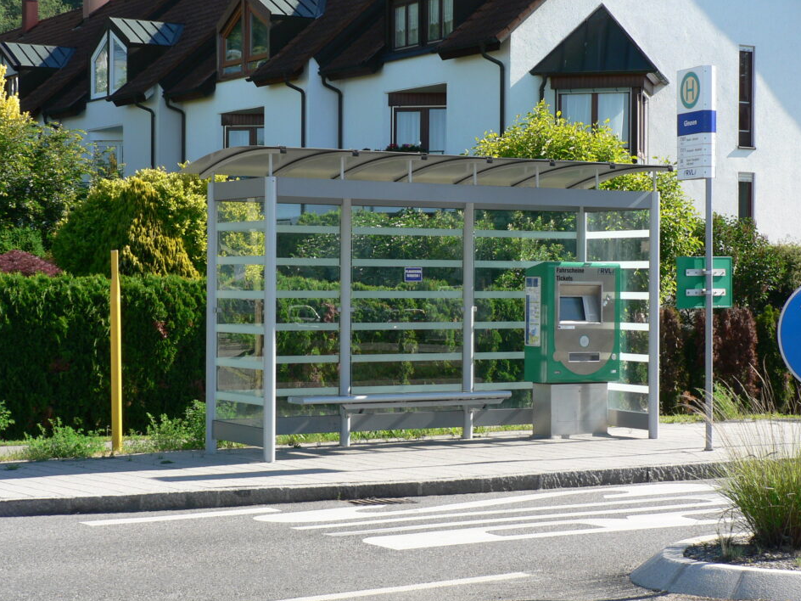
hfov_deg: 25.3
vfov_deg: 19.1
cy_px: 284
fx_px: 1782
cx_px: 402
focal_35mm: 77
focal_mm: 11.8
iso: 80
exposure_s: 1/320
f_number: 4
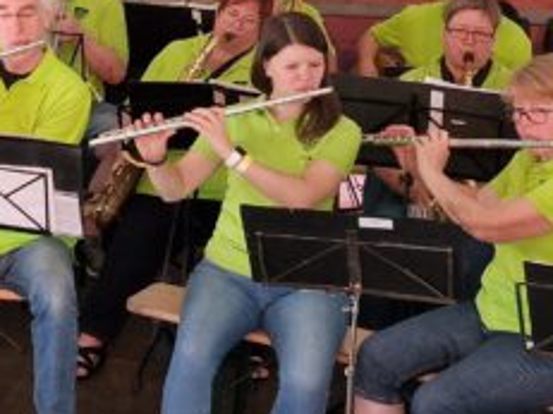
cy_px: 84
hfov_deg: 18.2
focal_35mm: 102
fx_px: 1629
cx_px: -134
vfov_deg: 14.4
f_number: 1.8
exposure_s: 1/100
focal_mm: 6.4
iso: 400
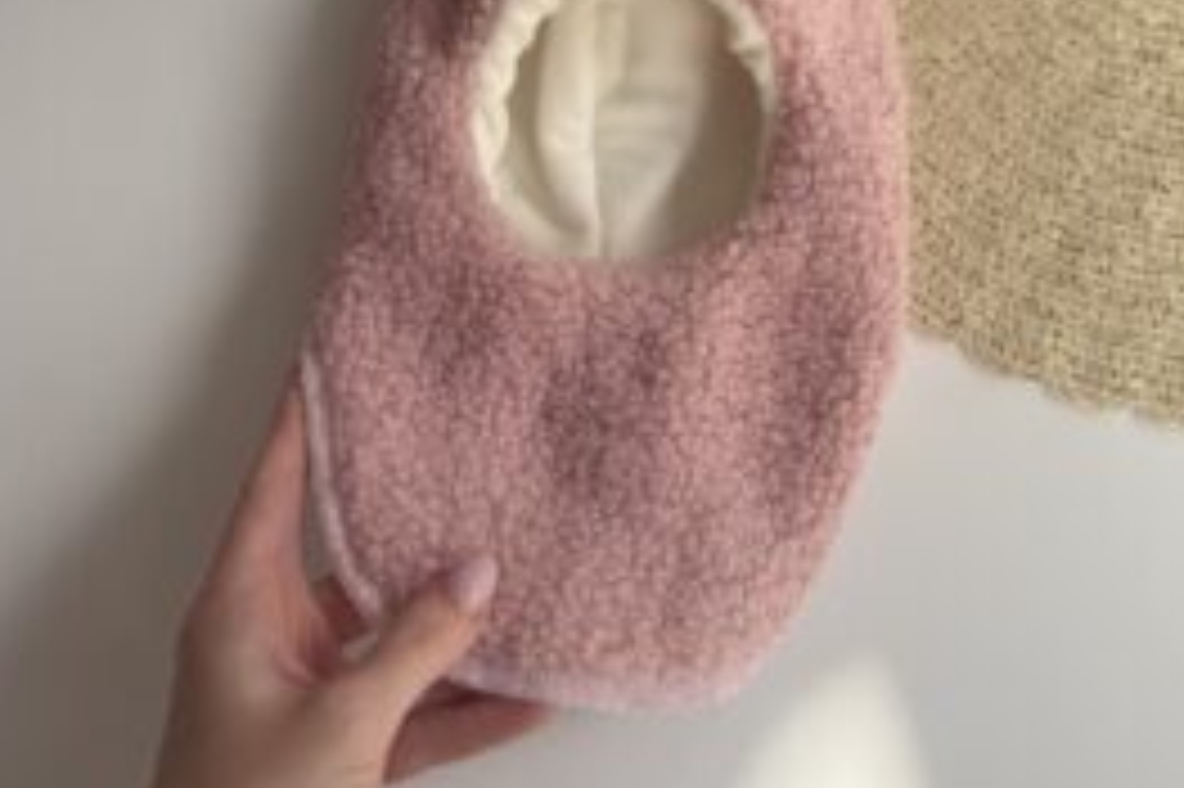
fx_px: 1249
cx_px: 621
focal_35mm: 38
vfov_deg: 33.9
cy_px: 149
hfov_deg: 50.7
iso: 80
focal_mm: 6.76
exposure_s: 1/612
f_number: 1.78
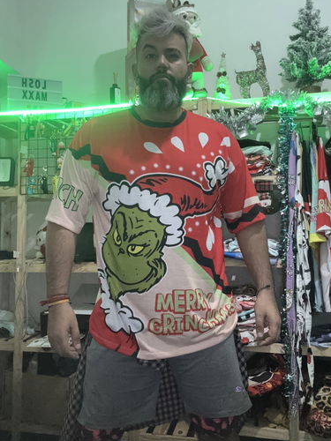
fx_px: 408
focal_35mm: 32
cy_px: 212
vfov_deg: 56.8
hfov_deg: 44.2
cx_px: 162
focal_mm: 2.69
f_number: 1.9
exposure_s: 1/33
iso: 320
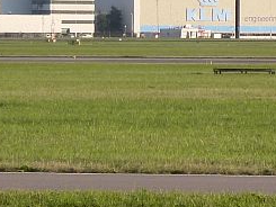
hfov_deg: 4.0
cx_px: 237
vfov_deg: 3.0
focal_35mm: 497
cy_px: 23
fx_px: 3965
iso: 125
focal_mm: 19.5
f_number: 4.4
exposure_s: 1/200
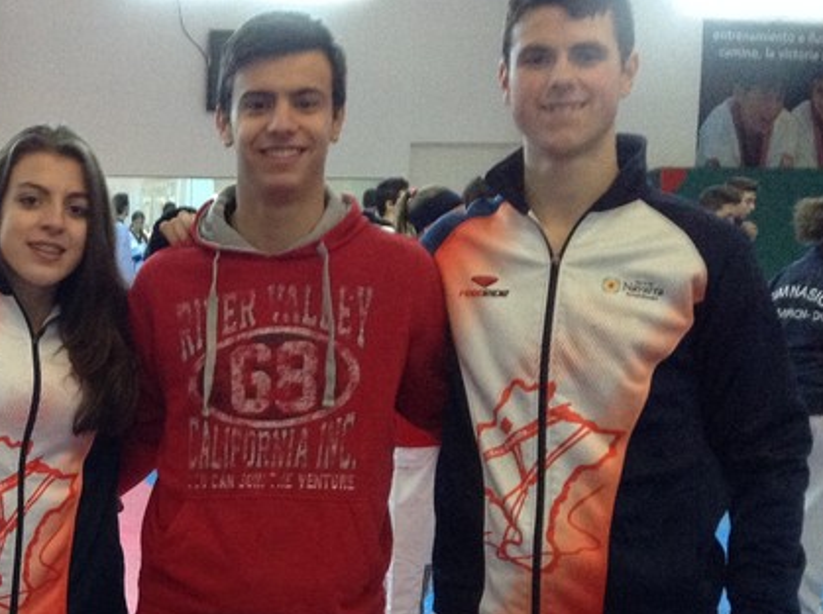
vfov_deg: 23.2
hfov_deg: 29.4
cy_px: 396
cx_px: 65
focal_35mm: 63
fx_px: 1496
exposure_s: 1/24
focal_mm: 3.3
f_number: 2.4
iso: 200
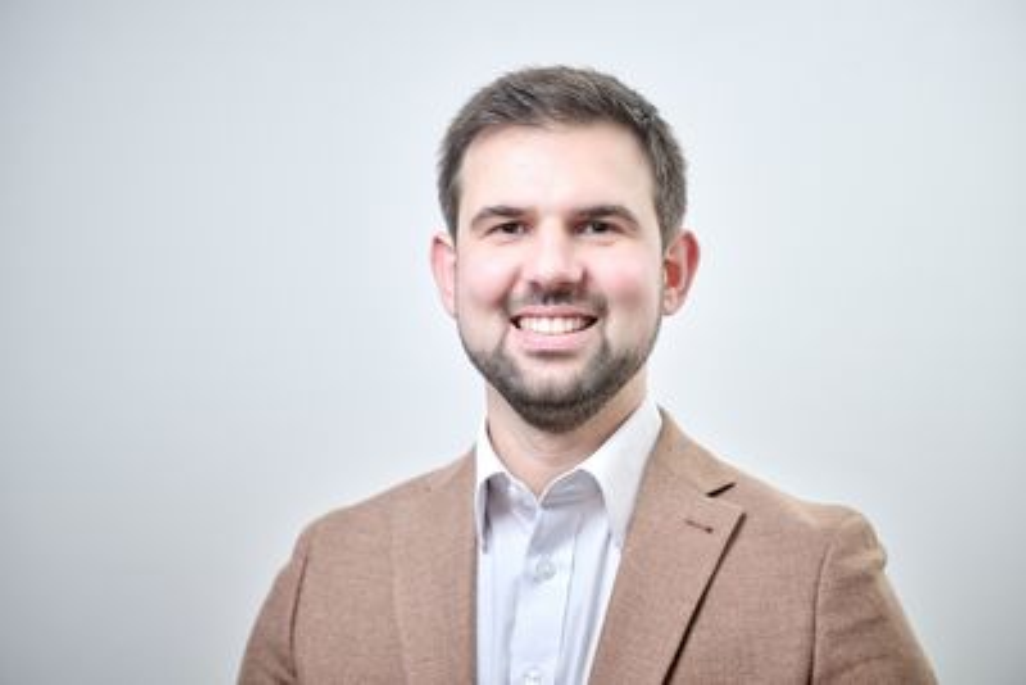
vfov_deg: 15.9
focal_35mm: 86
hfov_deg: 23.6
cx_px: 513
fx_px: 2452
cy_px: 342
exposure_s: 1/200
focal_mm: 86
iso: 640
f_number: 2.8
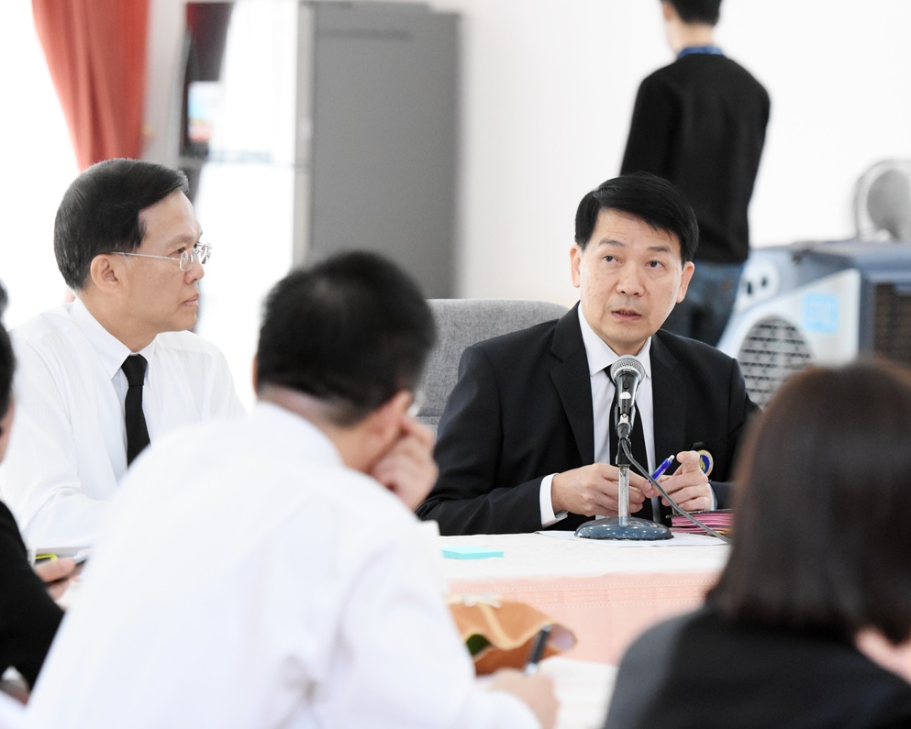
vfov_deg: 7.3
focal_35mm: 213
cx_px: 408
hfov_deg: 9.1
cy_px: 364
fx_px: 5733
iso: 3200
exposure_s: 1/160
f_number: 3.5
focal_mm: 125
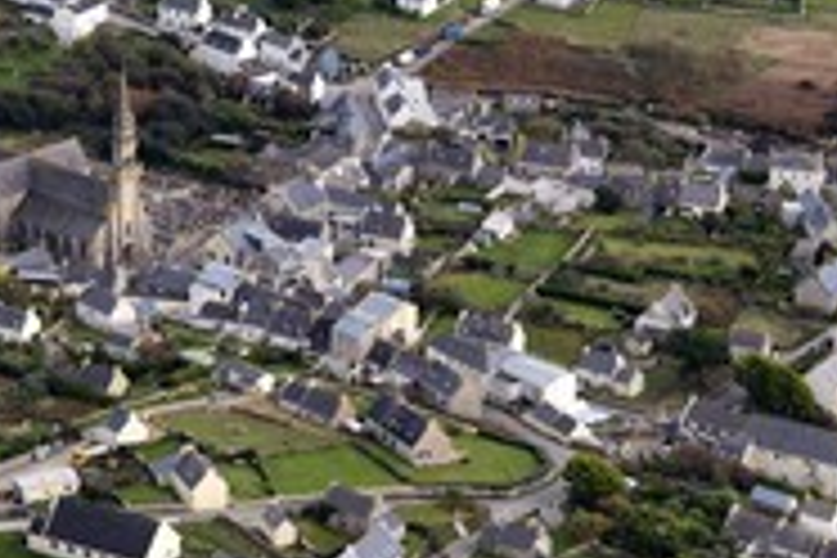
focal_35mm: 169
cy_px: 356
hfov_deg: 12.1
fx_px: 3929
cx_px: 688
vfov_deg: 8.1
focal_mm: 75
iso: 640
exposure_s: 1/1250
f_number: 4
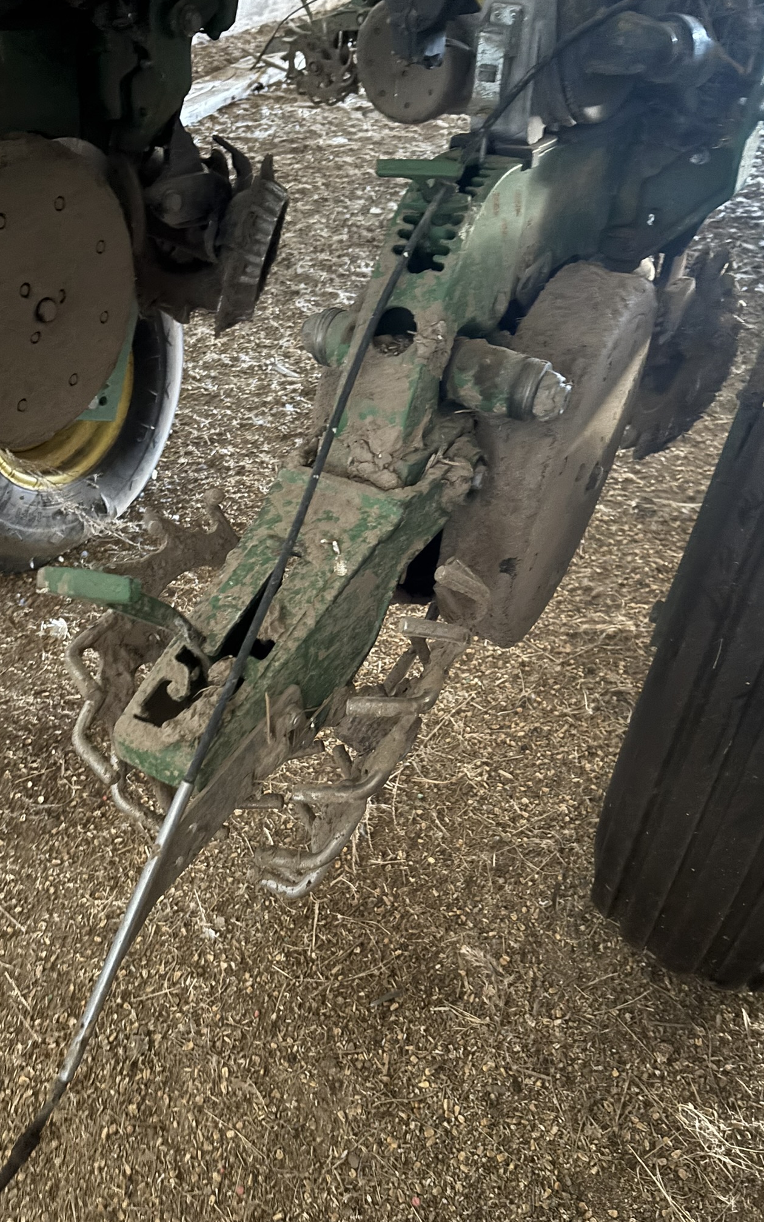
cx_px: 364
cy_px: 607
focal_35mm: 28
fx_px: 933
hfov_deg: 44.5
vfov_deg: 66.5
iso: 640
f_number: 1.6
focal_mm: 5.96
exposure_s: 1/13
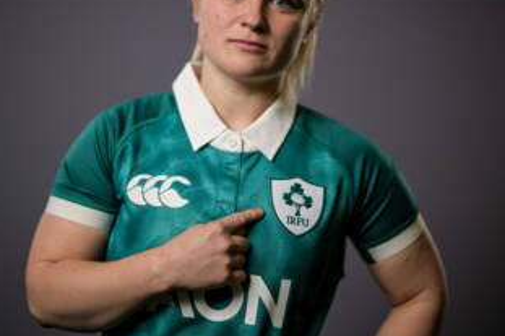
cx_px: 230
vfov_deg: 19.9
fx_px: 953
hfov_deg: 29.7
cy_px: 114
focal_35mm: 68
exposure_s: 1/1250
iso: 32
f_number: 1.2
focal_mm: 50
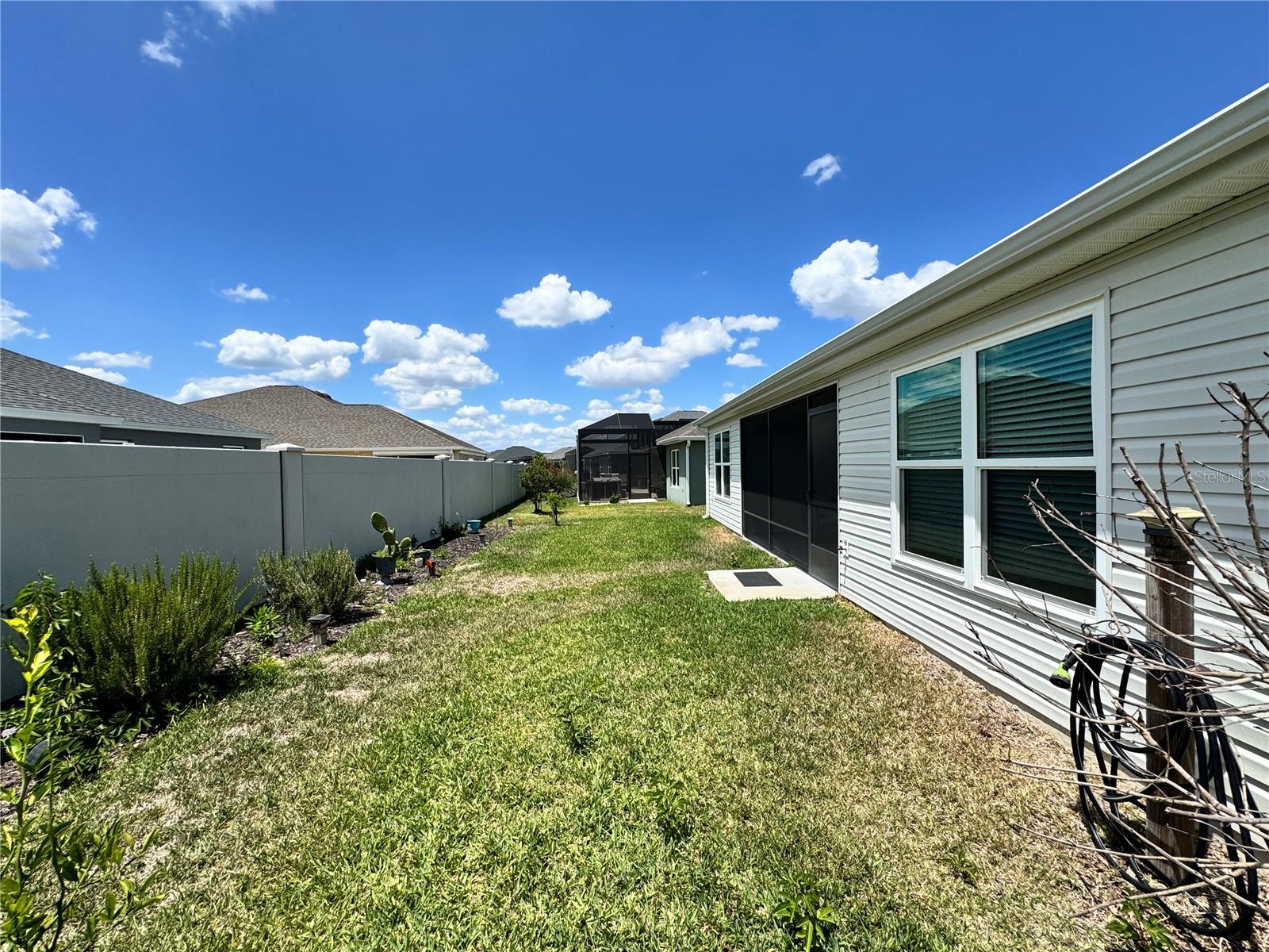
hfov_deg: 102.1
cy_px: 476
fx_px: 513
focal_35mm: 14
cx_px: 634
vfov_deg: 85.7
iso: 50
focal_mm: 2.22
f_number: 2.2
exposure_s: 1/2985
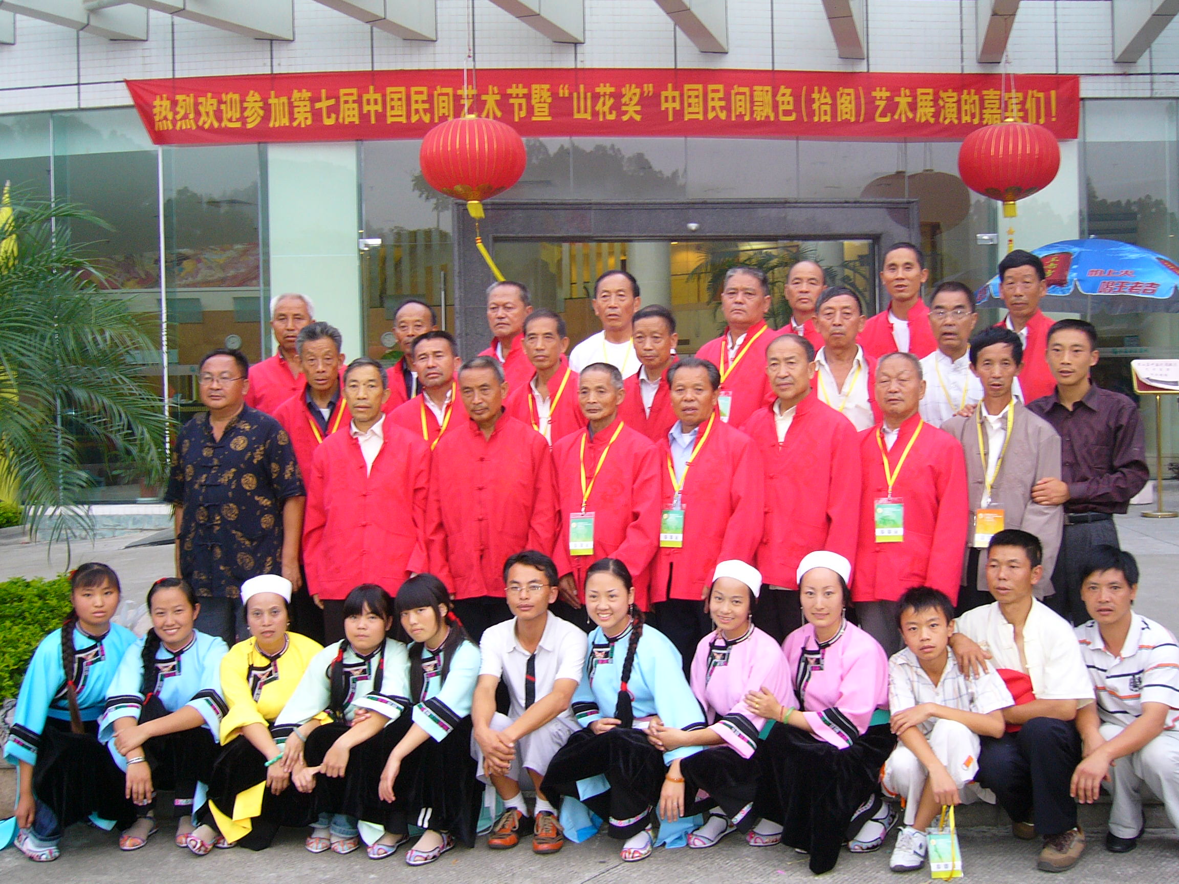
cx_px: 590
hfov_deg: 49.0
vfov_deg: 37.7
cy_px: 442
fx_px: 1294
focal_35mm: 38
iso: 100
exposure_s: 1/8
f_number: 2.9
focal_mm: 6.3
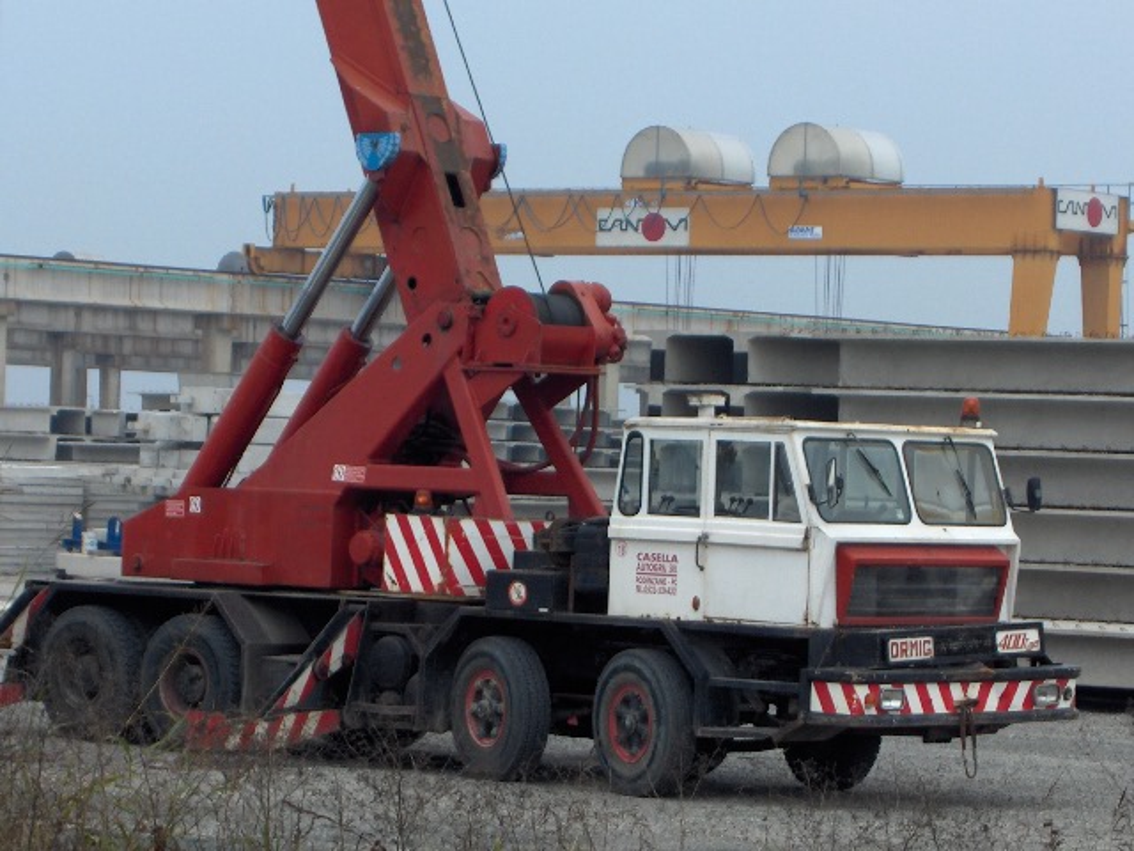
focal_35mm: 117
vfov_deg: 12.7
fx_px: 3833
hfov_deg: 16.8
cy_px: 426
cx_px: 567
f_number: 4.9
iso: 100
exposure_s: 1/238
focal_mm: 24
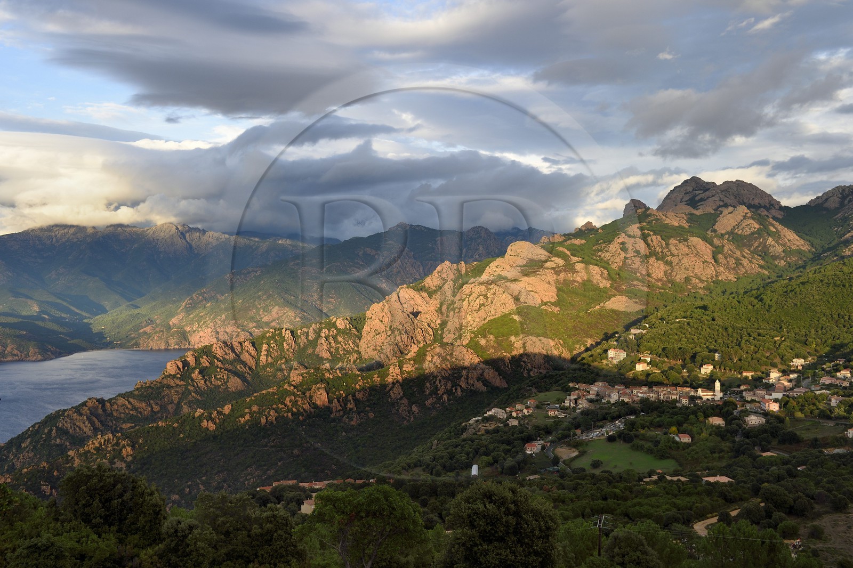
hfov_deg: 54.4
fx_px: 829
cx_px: 426
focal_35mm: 35
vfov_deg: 37.8
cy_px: 284
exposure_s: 1/250
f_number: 6.3
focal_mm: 35
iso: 200
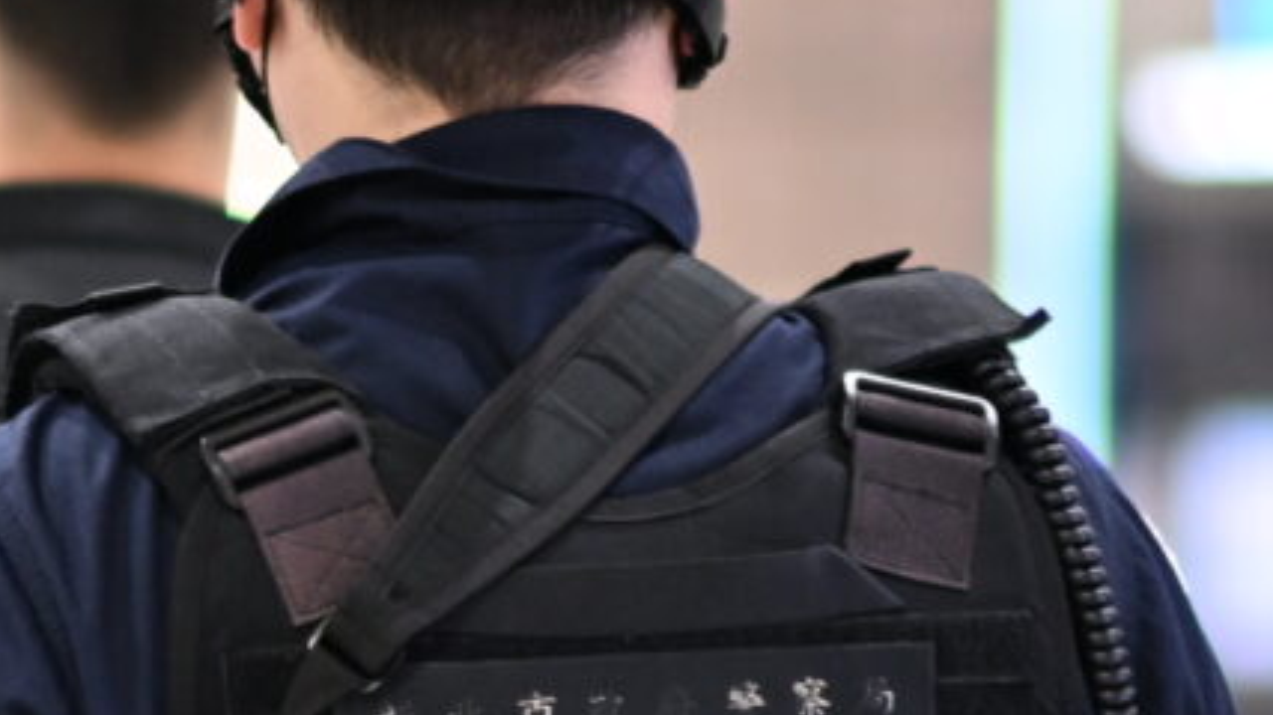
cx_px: 271
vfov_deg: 2.3
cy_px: 1002
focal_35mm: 534
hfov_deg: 4.0
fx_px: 18022
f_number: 1.4
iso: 500
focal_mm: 85
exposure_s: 1/160
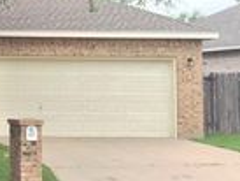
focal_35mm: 106
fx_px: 736
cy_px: 34
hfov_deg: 17.1
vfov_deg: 13.9
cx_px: -95
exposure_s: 1/198
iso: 32
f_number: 2.2
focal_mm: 4.15
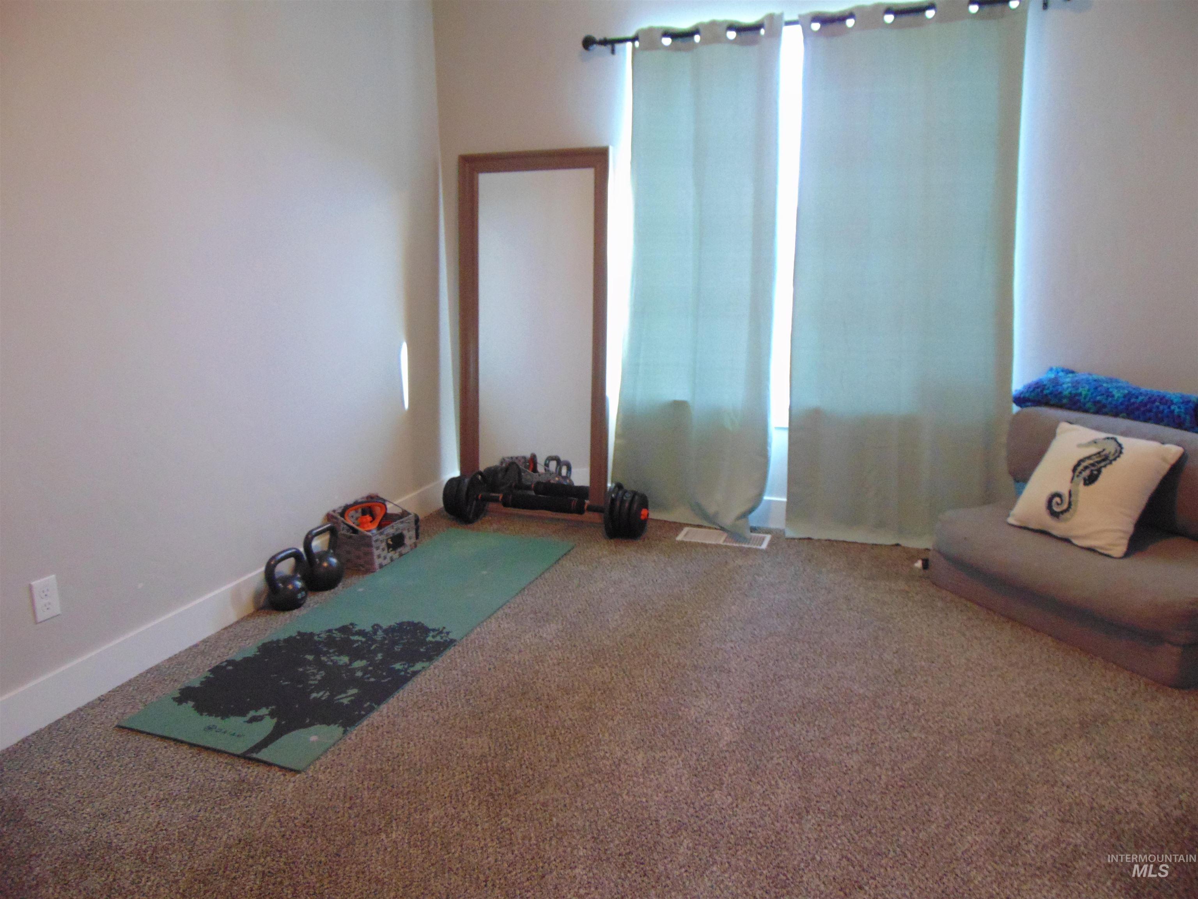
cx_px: 599
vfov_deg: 54.9
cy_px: 450
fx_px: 865
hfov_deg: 69.4
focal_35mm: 25
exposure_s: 1/30
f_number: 3
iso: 320
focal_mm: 4.5
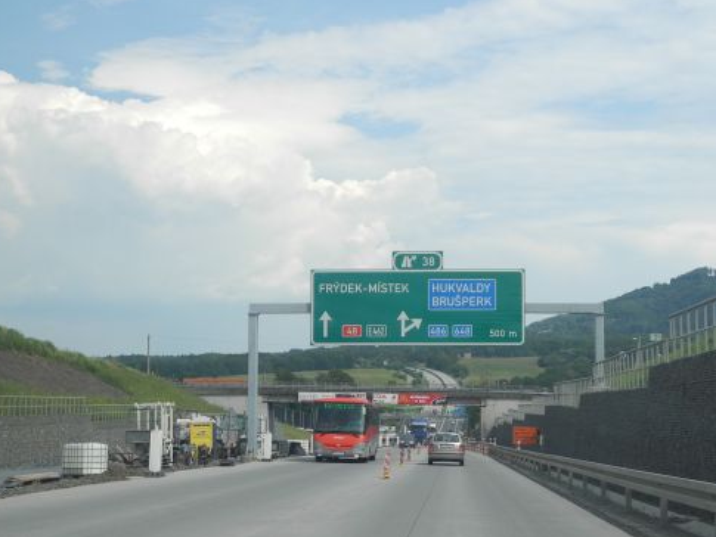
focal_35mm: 66
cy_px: 274
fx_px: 1365
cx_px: 409
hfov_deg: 29.3
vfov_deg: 22.3
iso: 100
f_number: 3.5
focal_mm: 10.7
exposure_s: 1/827
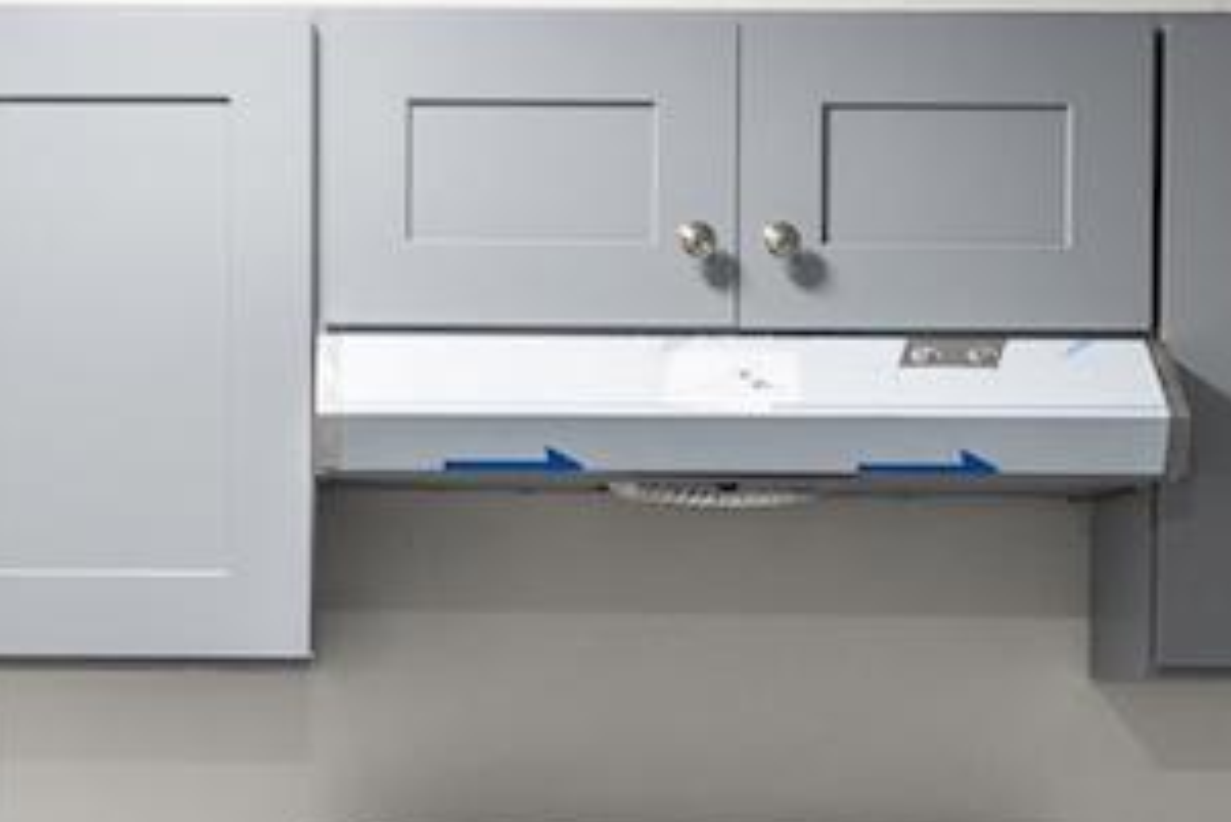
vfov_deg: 12.4
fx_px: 3729
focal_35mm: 109
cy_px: 826
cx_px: 282
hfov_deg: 18.6
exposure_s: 1/2
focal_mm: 16
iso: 500
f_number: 9
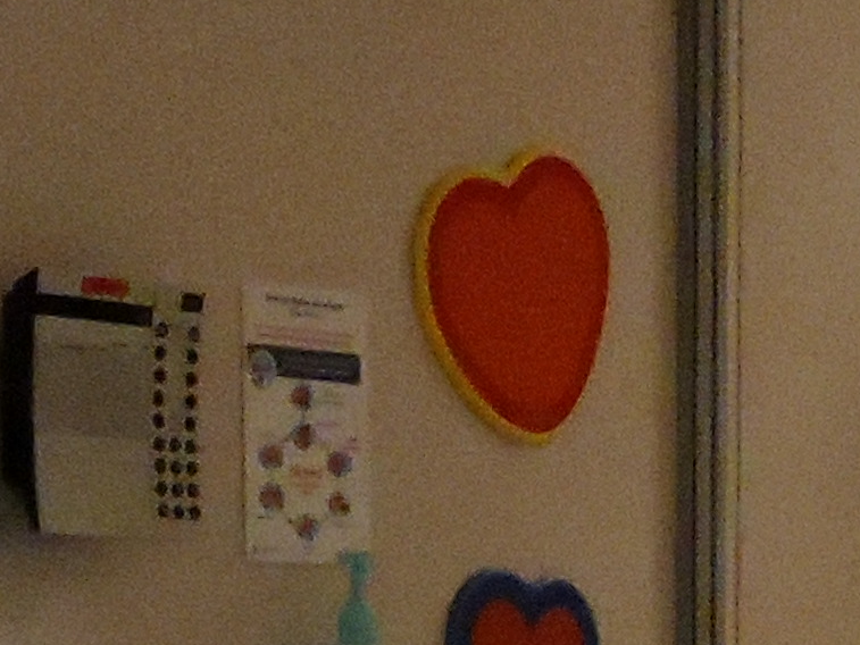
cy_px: 1212
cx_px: 954
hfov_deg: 13.2
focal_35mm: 146
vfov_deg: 9.6
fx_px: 3628
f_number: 3.3
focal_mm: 4.3
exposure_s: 1/125
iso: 1600
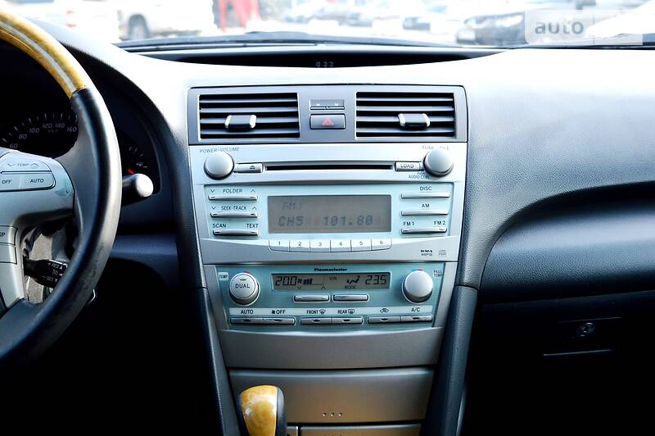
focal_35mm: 51
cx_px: 328
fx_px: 927
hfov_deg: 38.9
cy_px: 218
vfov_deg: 26.4
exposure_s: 1/125
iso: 400
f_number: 5.6
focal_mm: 34
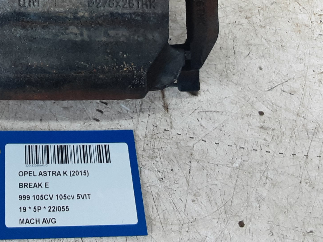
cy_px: -6
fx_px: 569
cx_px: 20
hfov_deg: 30.0
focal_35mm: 61
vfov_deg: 23.0
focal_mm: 2.91
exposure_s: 1/50
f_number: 1.9
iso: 64
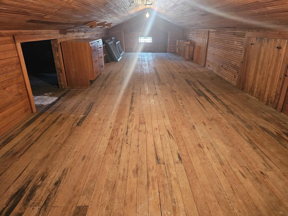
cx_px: 144
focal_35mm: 23
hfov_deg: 73.9
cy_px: 108
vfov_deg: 58.9
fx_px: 191
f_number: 1.7
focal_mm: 6.3
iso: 1000
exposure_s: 1/120
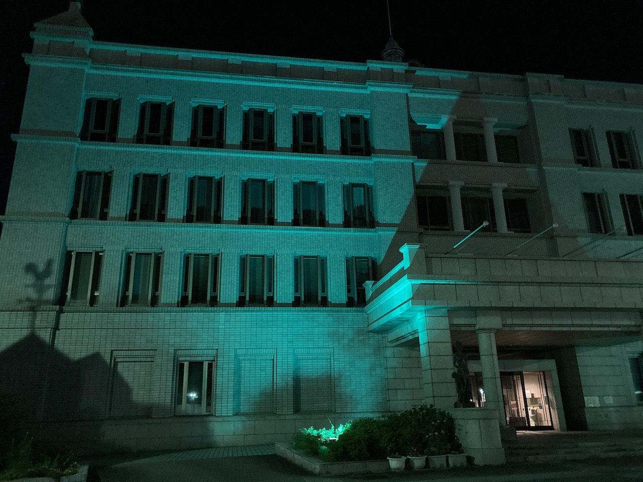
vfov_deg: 49.7
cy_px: 241
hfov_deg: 63.4
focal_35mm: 28
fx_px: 520
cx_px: 322
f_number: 1.8
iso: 1250
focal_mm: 3.99
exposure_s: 1/15
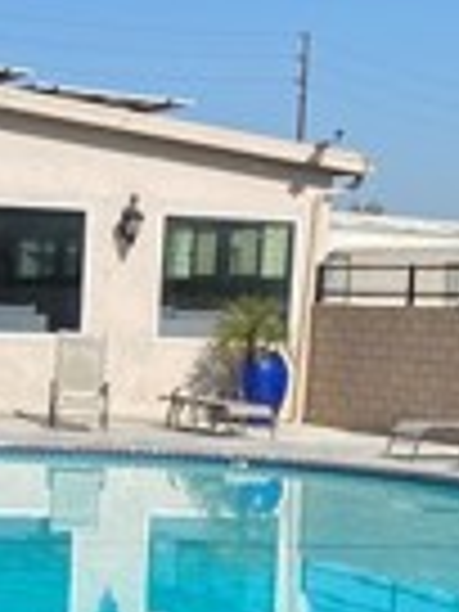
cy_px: 500
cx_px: -9
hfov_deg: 12.0
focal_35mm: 122
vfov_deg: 16.0
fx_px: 2157
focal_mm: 4.25
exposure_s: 1/3401
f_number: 1.8
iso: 32
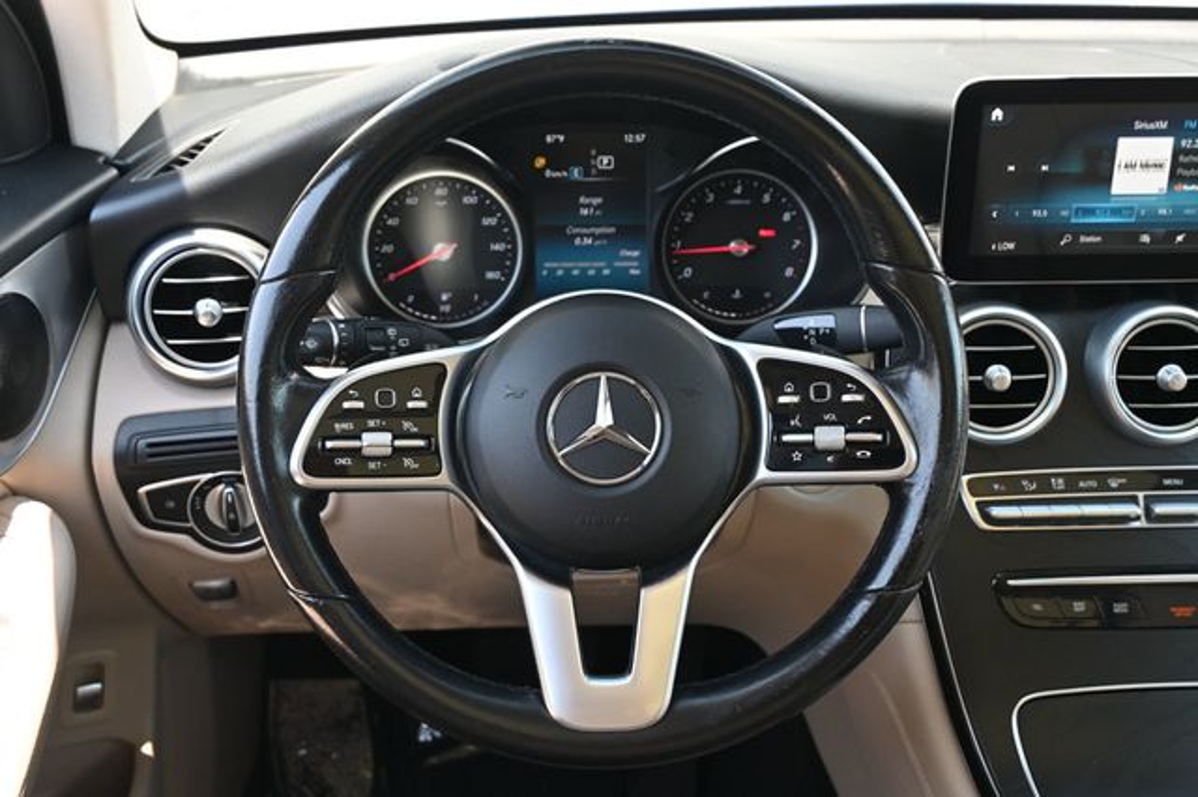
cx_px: 599
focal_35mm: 38
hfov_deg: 51.3
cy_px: 398
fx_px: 1247
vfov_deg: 35.5
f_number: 4.2
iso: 400
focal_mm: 25
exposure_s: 1/160
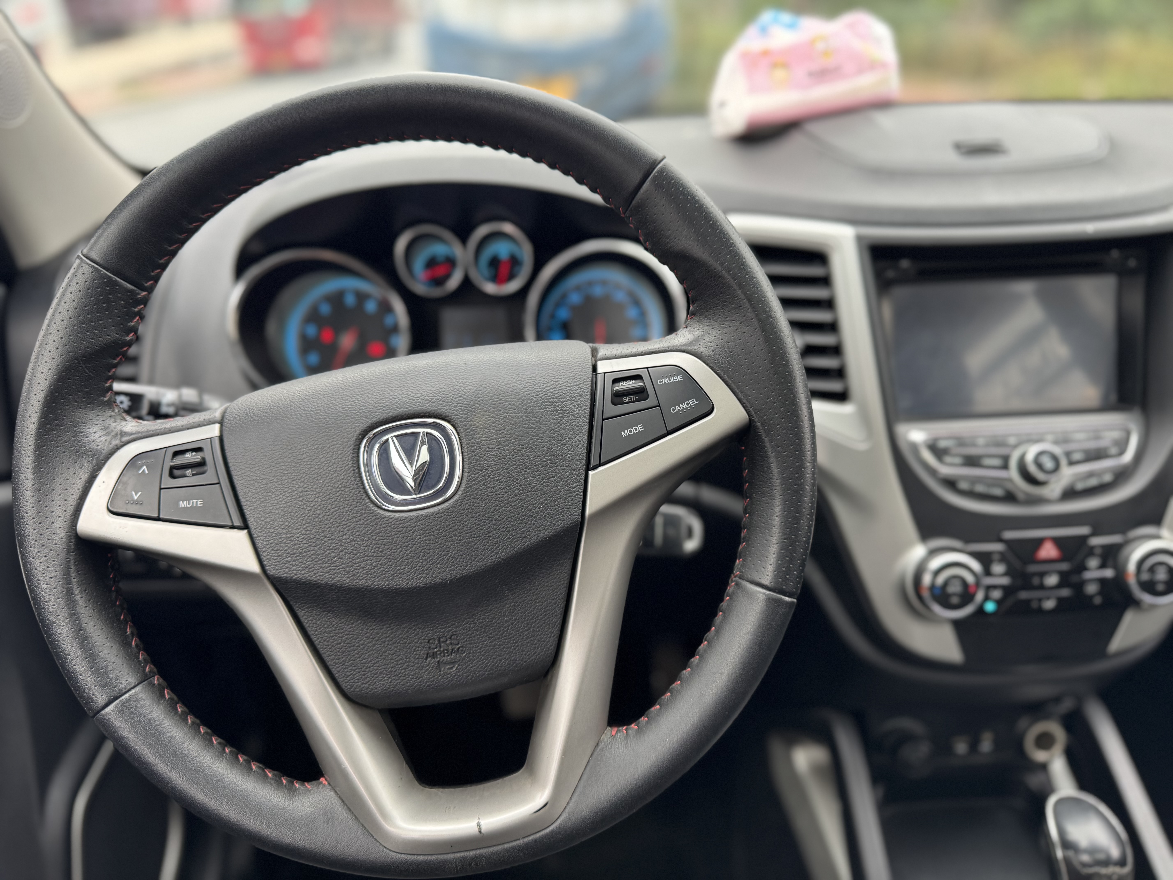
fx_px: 813
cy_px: 440
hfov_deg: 71.6
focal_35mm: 24
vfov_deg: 56.8
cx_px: 586
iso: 200
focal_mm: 6.76
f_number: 1.78
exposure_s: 1/95
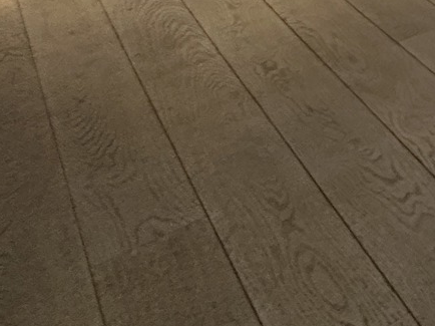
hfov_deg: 18.4
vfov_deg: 16.5
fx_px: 779
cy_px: -365
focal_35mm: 62
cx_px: 893
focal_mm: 2.22
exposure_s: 1/100
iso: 250
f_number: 2.2
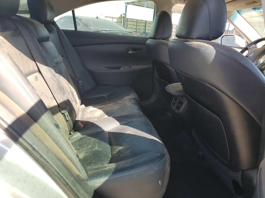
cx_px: 132
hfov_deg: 67.3
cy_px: 99
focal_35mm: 26
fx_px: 199
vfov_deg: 53.1
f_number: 1.5
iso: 50
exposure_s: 1/312
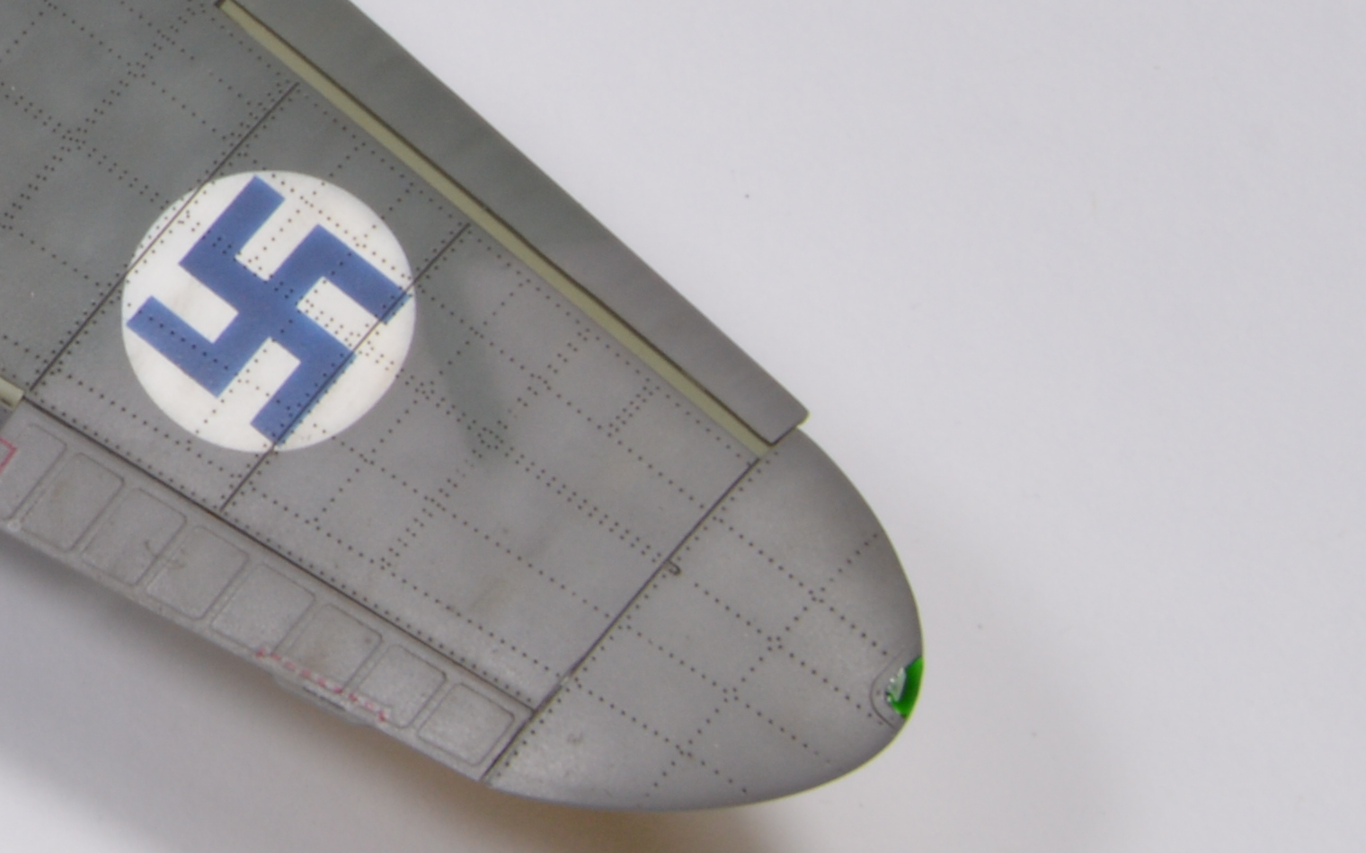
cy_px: -278
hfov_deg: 8.1
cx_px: -842
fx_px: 9456
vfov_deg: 5.1
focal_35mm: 254
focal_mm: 42
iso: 100
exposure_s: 1/5
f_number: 20
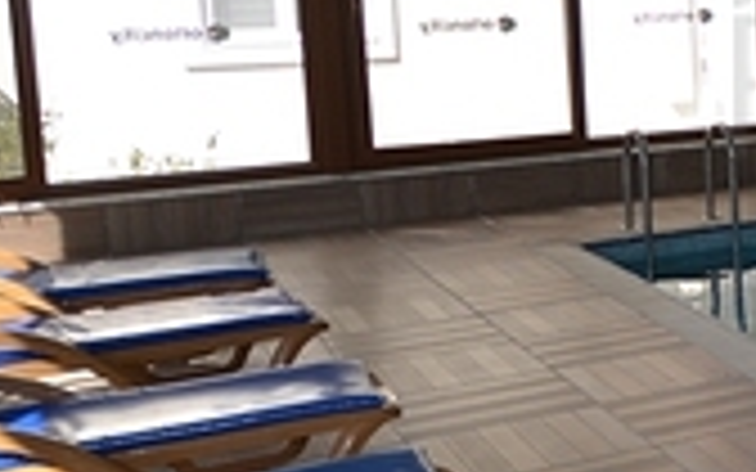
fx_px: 1360
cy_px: 54
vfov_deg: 19.4
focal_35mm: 66
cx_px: 1280
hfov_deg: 22.2
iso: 100
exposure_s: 1/250
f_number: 4
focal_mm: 10
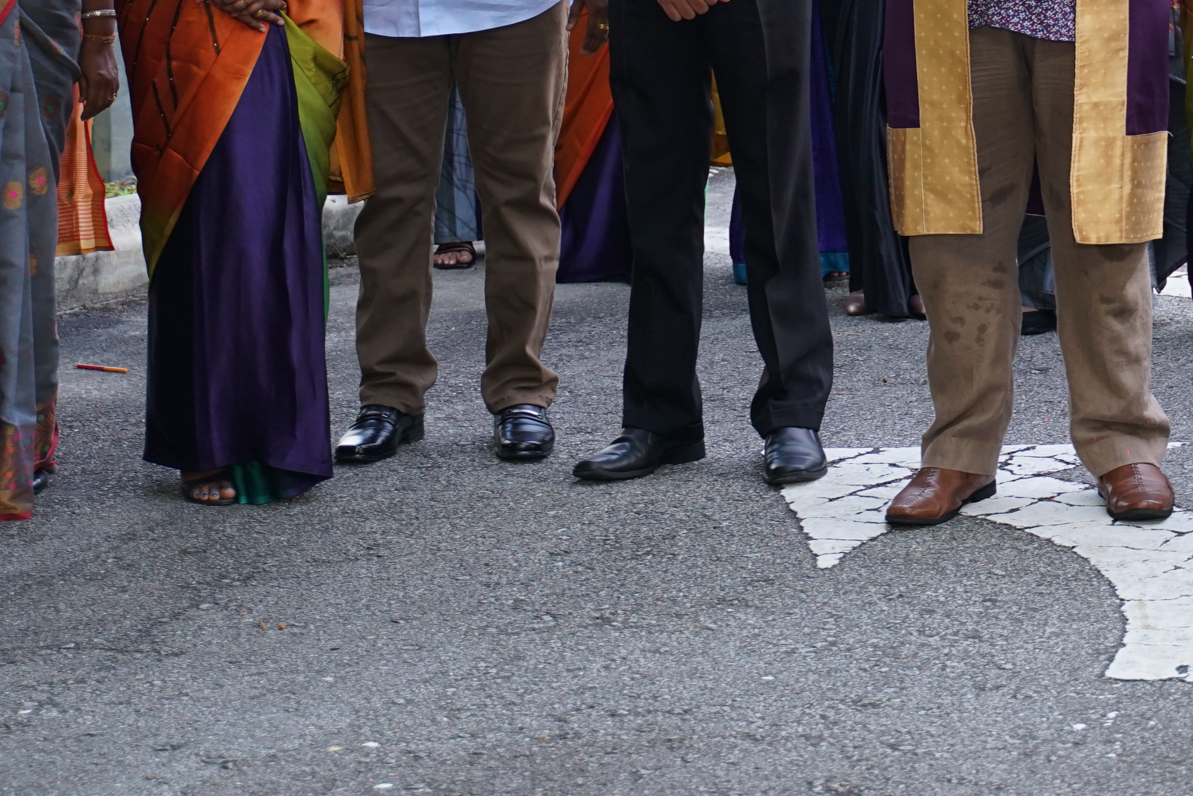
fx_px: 4375
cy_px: -305
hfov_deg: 15.1
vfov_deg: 10.1
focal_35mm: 132
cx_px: 1360
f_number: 2.8
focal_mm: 42
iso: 500
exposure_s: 1/100
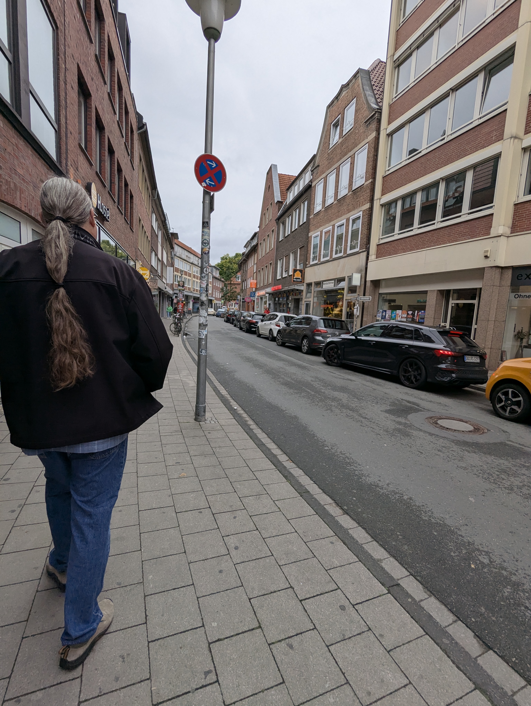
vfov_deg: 94.4
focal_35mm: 16
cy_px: 353
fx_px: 326
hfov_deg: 78.2
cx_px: 266
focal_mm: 2.35
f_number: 2.2
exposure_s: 1/332
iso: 52
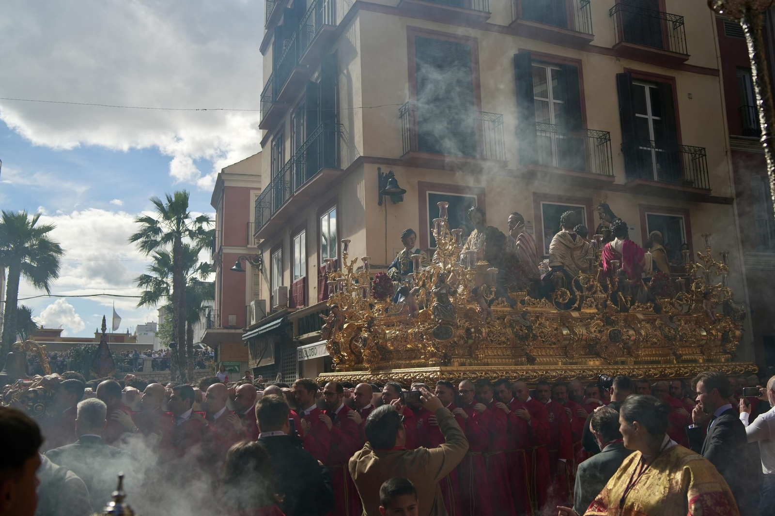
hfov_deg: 54.4
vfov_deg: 37.8
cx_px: 388
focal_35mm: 35
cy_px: 258
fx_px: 753
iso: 200
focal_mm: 35
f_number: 4
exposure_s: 1/5000
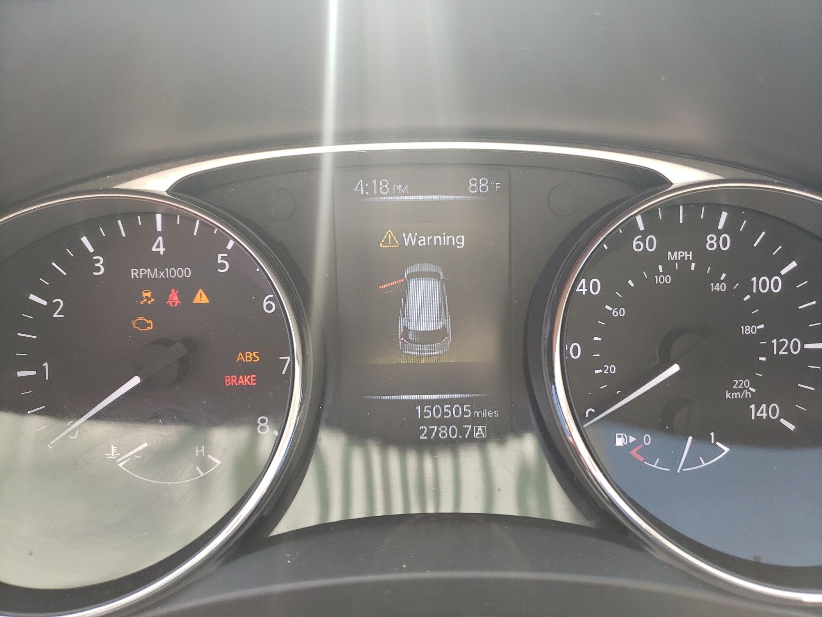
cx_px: 411
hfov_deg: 67.3
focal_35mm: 26
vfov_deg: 53.1
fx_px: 617
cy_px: 308
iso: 87
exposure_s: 1/100
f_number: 1.5
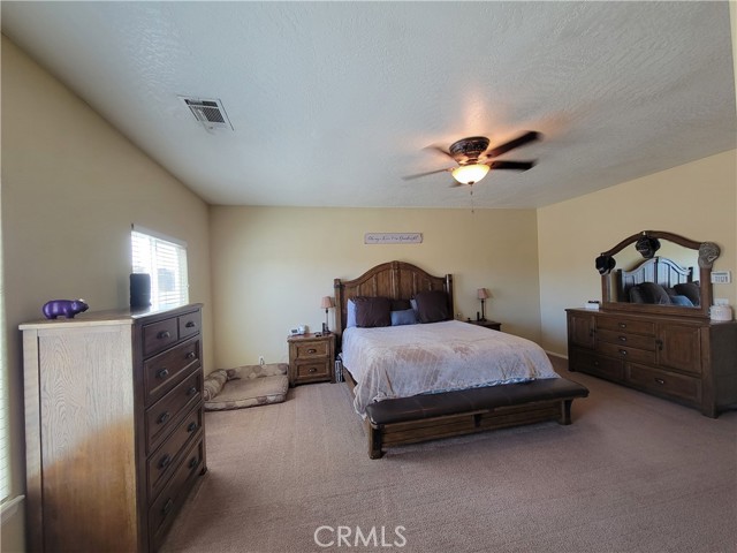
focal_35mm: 13
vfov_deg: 89.9
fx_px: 277
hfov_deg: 106.2
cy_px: 276
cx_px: 368
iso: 160
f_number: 2.2
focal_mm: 2.2
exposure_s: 1/60
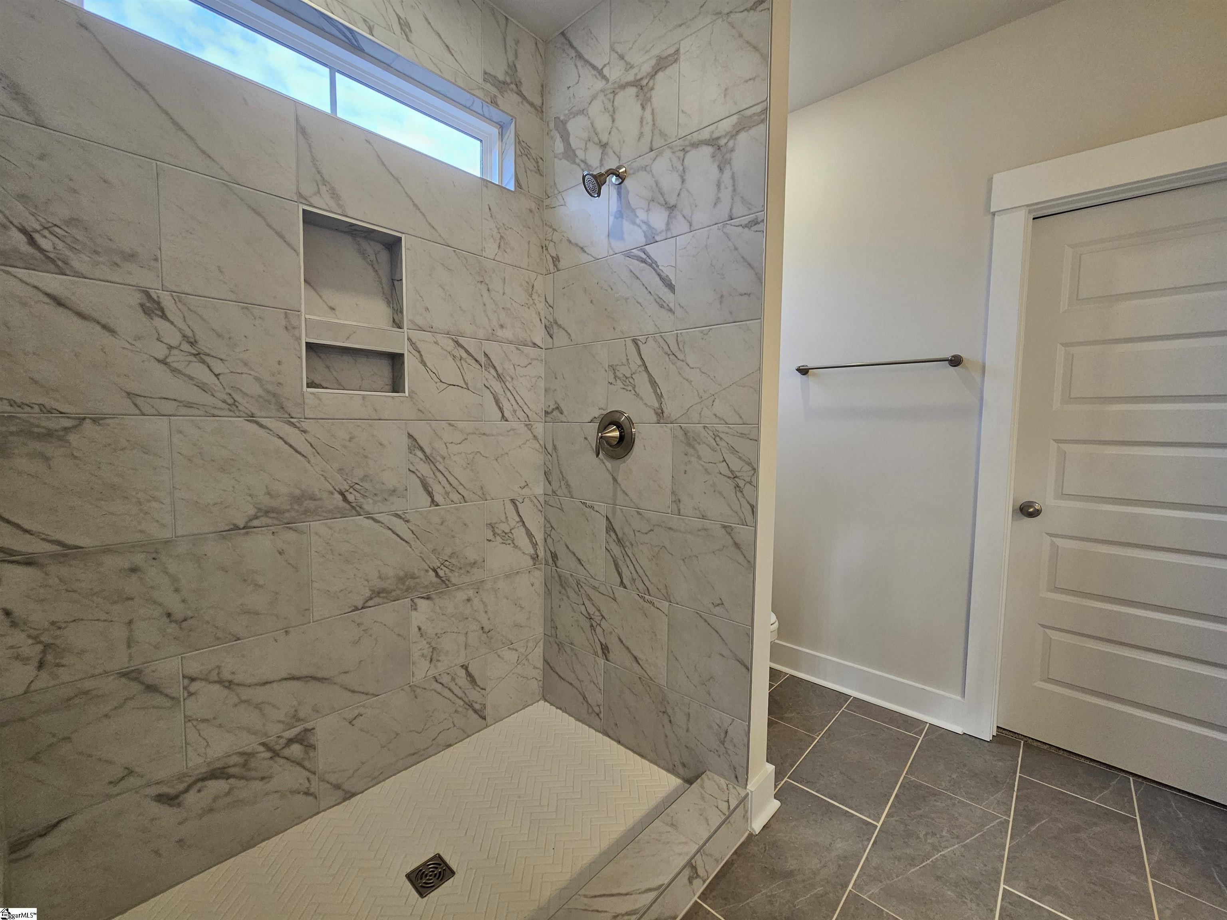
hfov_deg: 106.2
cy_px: 460
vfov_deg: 89.9
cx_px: 614
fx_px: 461
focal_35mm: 13
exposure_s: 1/60
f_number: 2.2
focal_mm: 2.2
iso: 100
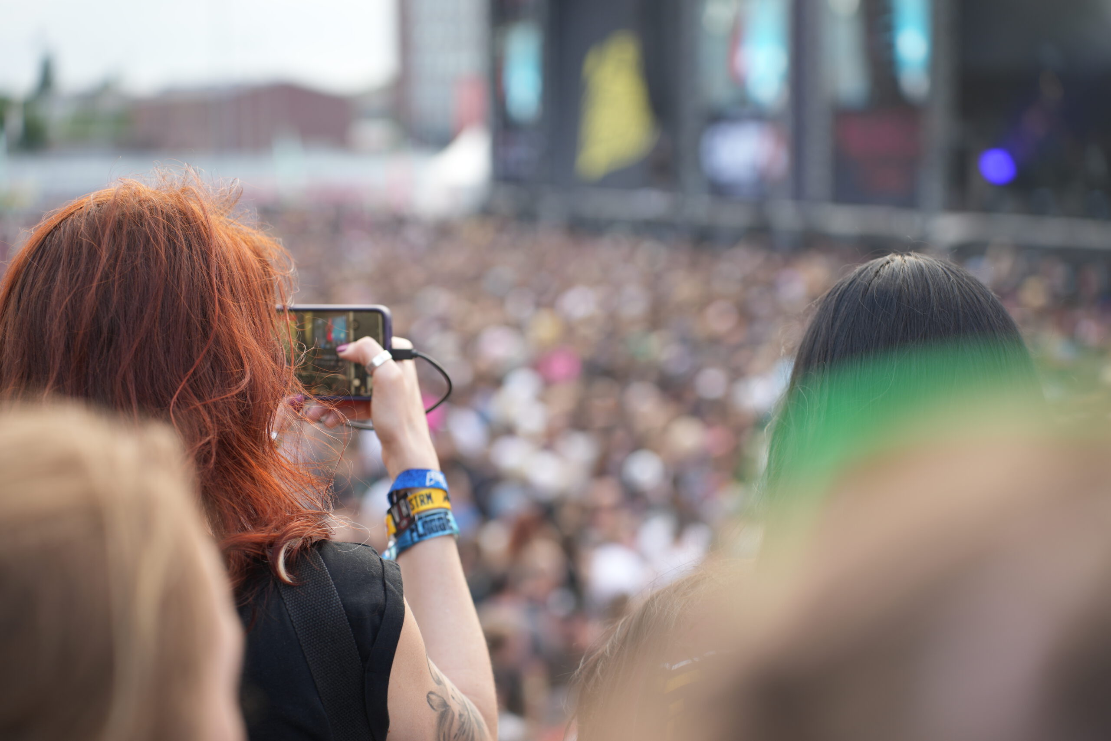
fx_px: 2315
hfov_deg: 27.0
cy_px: 370
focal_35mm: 75
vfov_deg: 18.2
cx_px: 556
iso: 100
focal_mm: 75
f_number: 3.2
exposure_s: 1/100
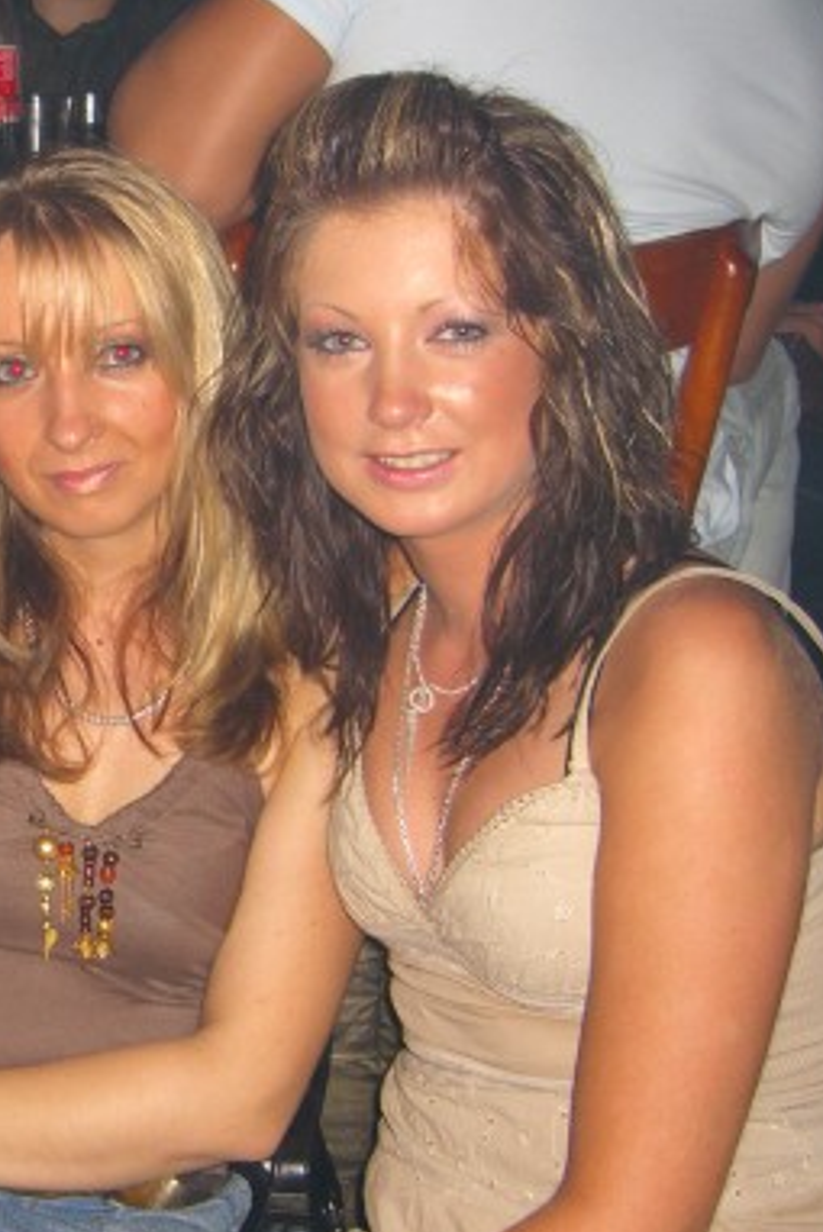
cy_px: 616
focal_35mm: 62
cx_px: -77
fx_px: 2124
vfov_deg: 32.4
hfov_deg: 20.9
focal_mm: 7.9
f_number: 2.8
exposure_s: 1/60
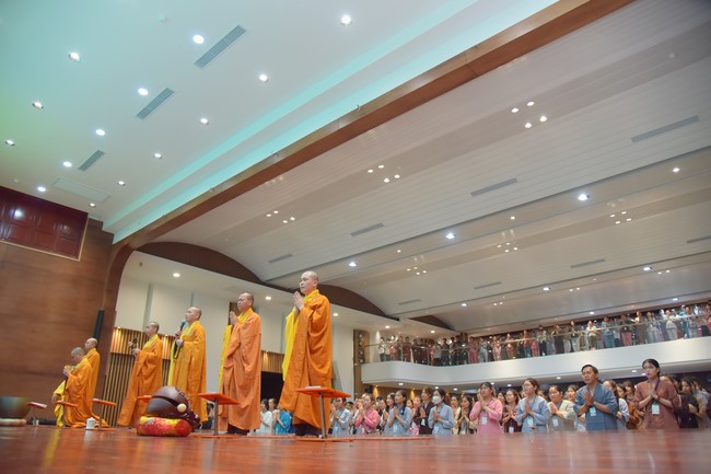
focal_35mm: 24
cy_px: 237
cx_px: 356
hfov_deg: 73.8
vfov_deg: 53.1
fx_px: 474
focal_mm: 24
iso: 1250
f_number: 4.5
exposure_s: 1/125
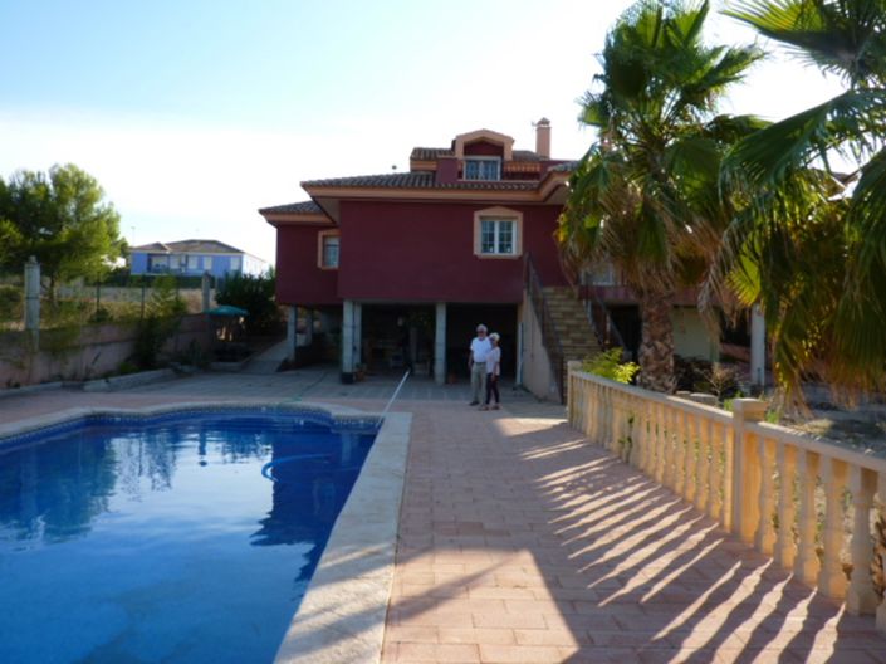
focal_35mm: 25
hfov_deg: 69.4
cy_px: 332
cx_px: 443
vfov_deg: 54.8
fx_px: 640
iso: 80
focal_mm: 4.1
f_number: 4
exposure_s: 1/250
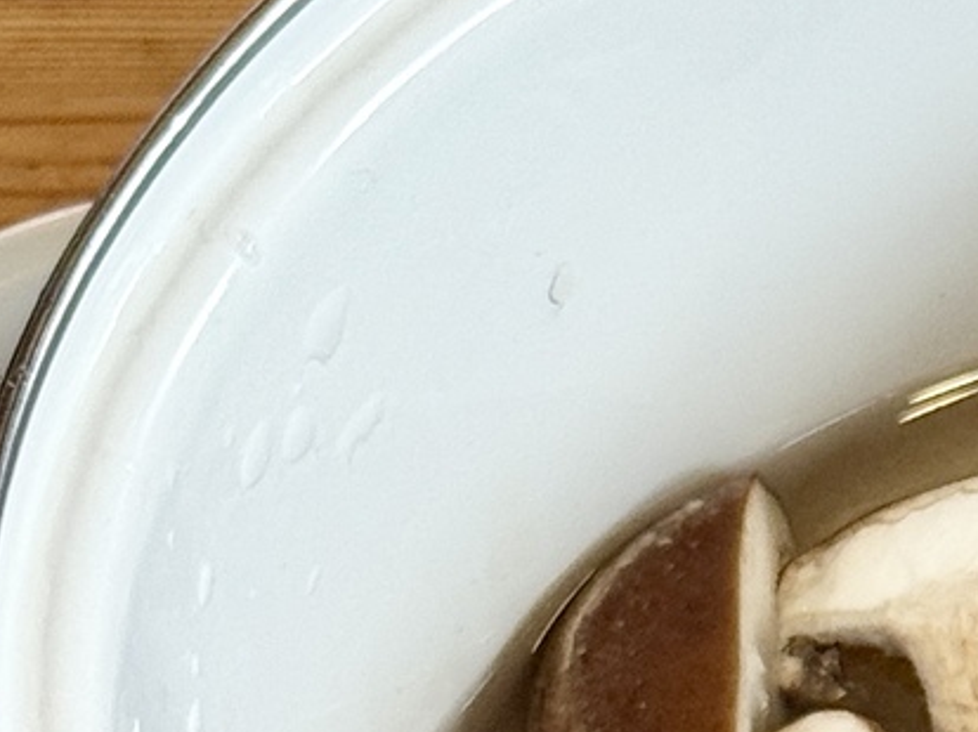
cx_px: 1378
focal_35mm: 139
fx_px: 3925
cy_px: 847
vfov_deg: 10.5
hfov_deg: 13.5
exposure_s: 1/60
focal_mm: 6.76
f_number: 1.78
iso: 100
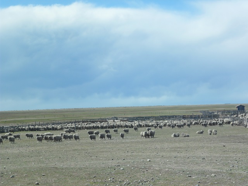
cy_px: 93
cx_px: 124
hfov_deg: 18.2
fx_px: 774
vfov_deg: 13.7
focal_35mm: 108
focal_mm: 19.6
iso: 80
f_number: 5
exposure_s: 1/500
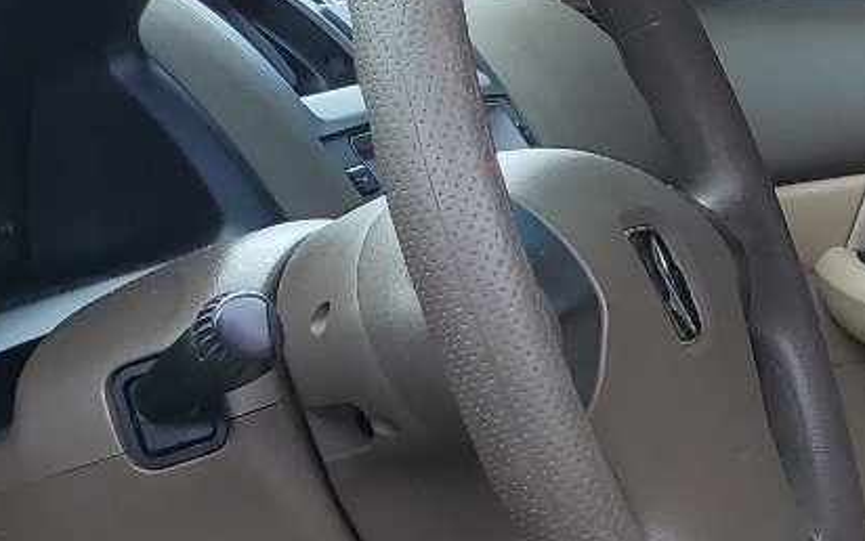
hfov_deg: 17.8
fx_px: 2524
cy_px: 864
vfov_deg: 11.6
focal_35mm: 107
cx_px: 1216
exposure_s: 1/526
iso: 50
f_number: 1.5
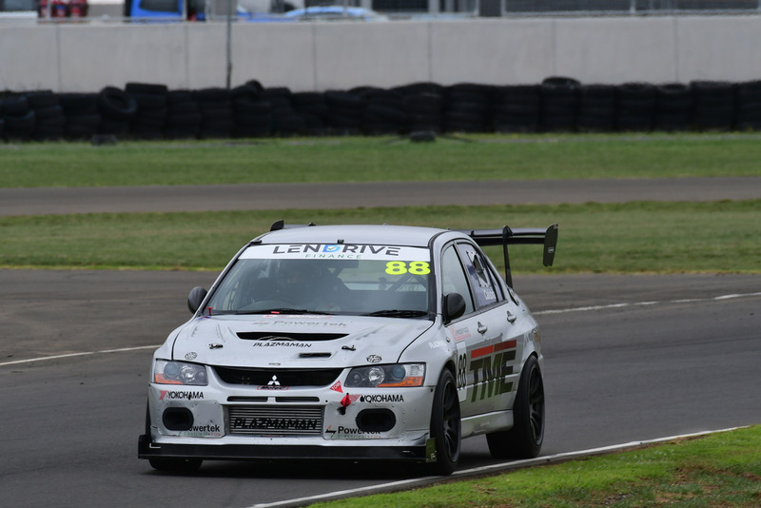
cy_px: 254
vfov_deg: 1.9
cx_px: 380
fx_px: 15225
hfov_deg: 2.9
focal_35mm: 720
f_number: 10
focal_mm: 480
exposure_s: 1/640
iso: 400
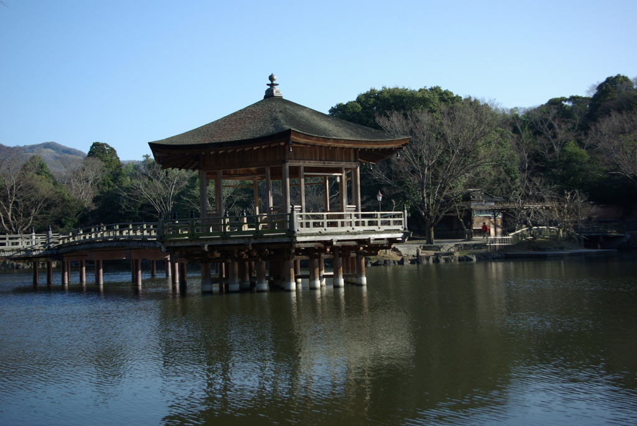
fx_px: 877
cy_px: 213
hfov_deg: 39.9
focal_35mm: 50
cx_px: 318
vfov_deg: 27.3
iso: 100
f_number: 4.5
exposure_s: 1/90
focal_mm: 33
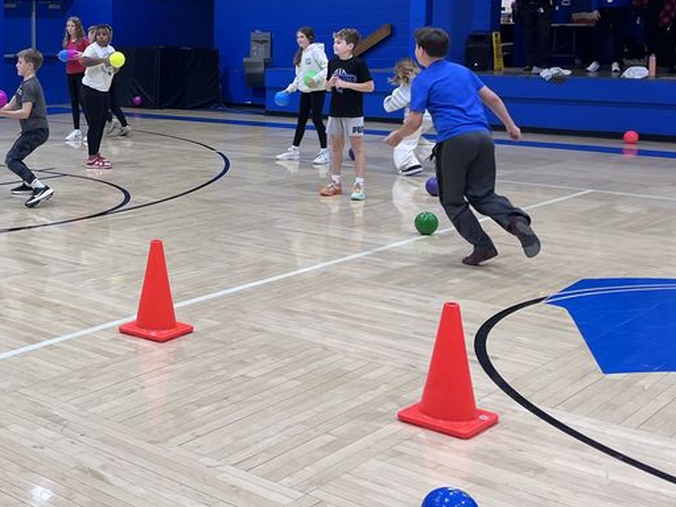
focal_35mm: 52
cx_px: 50
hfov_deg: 34.5
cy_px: 151
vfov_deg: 27.8
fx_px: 1015
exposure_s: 1/120
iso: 40
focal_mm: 5.1
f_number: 1.6
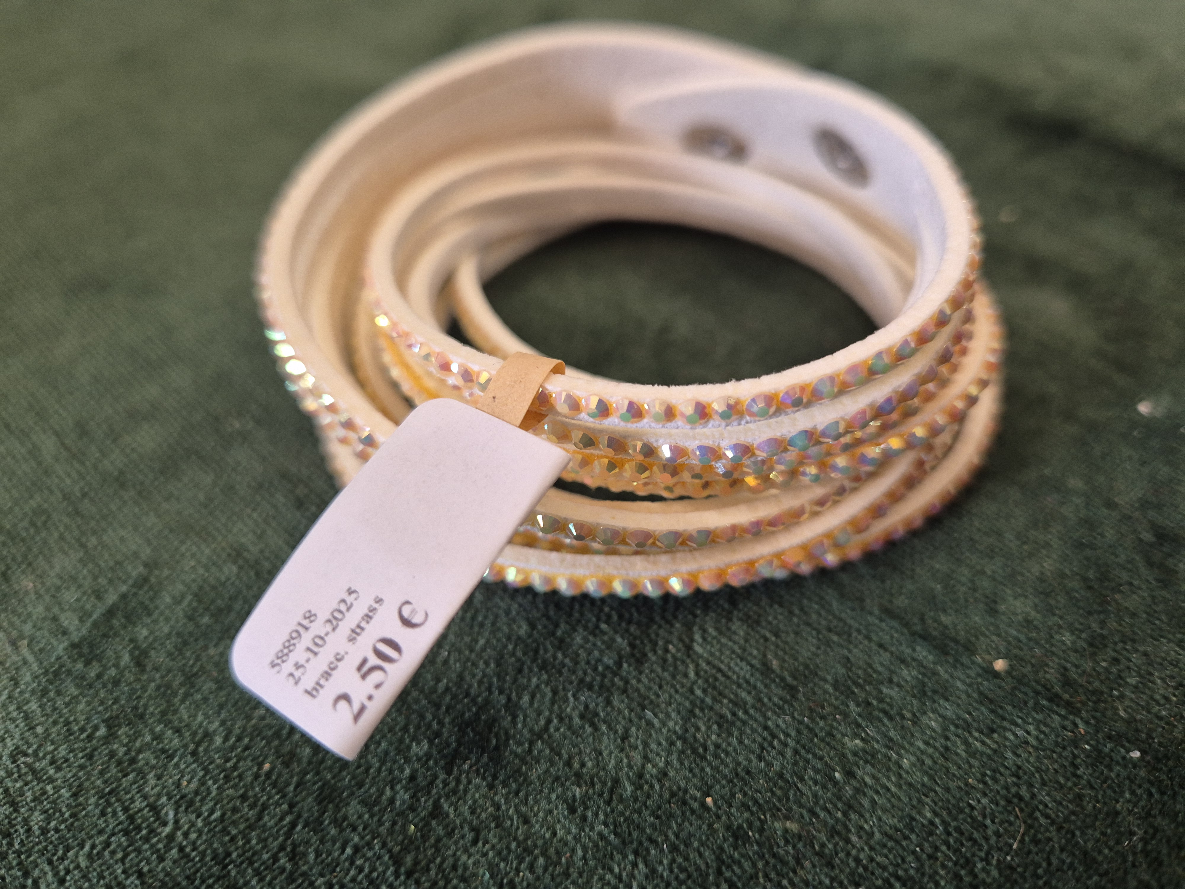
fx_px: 787
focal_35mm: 23
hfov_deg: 73.9
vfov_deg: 58.9
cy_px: 444
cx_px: 592
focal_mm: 5.4
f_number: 1.8
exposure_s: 1/100
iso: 200
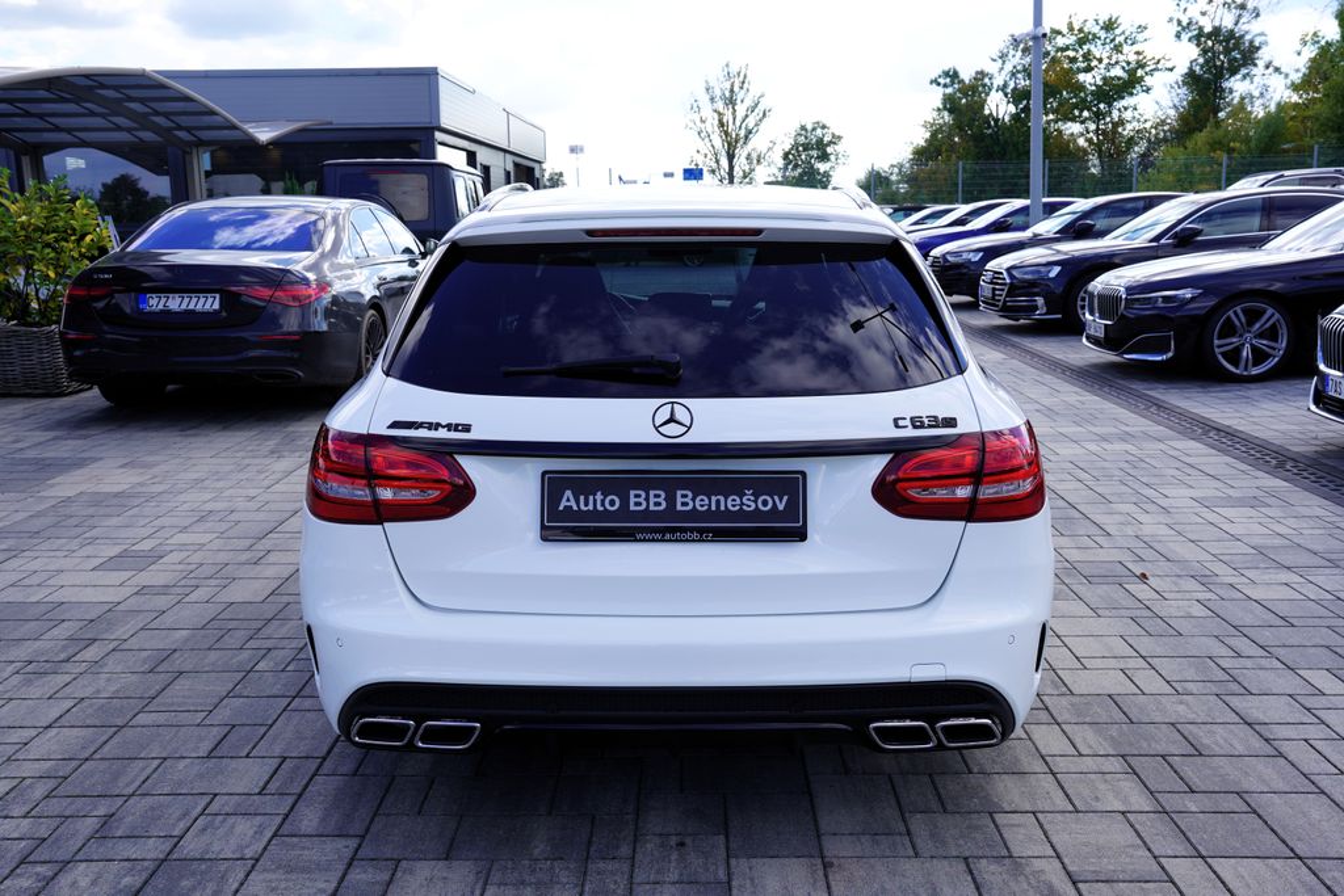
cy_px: 448
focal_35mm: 33
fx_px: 1232
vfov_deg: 40.0
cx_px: 672
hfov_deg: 57.2
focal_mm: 33
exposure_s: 1/125
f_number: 9
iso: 100
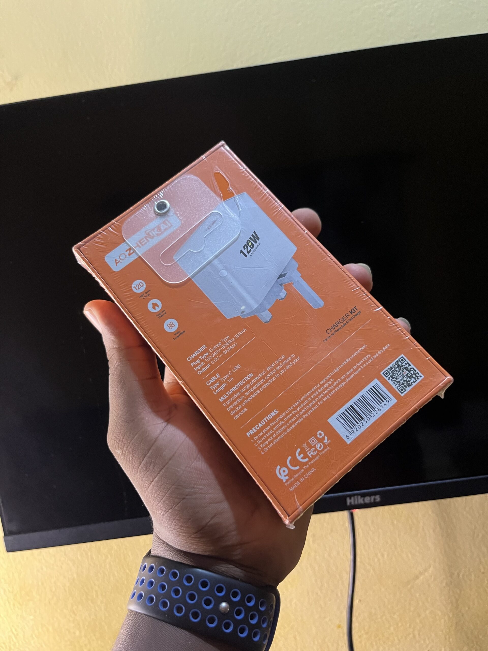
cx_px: 244
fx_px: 489
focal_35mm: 26
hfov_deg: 53.1
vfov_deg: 67.3
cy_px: 326
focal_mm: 5.1
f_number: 1.6
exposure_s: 1/33
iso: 400
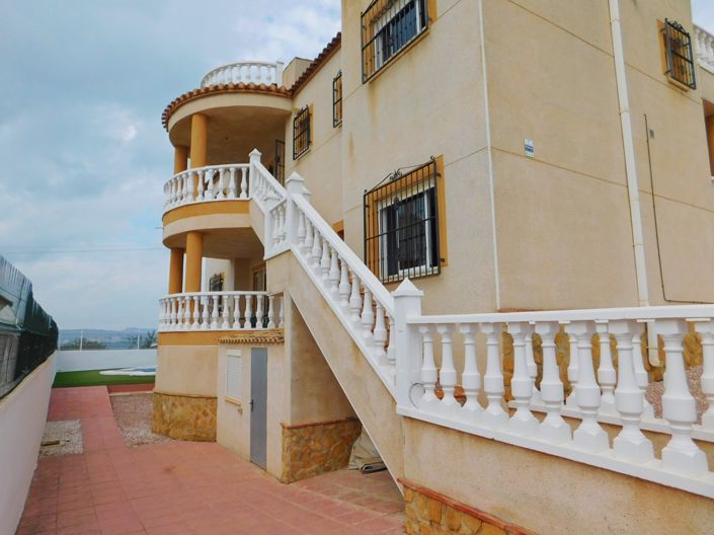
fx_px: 474
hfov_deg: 74.0
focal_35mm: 23
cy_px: 268
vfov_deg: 58.8
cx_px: 357
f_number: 6
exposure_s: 1/500
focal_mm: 4
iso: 125
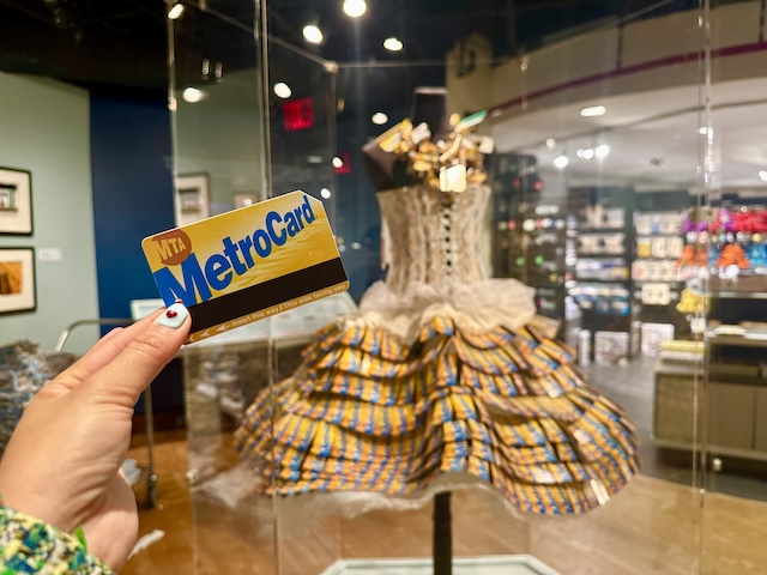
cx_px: 384
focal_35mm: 24
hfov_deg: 71.6
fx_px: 532
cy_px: 288
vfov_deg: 56.8
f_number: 1.78
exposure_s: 1/60
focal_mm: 6.76
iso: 500
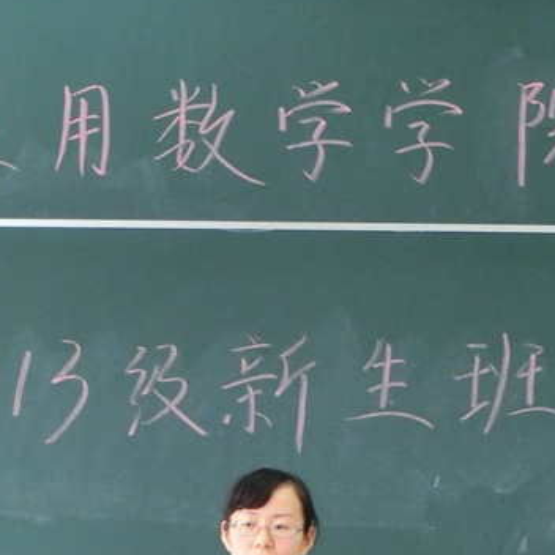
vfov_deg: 6.1
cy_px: 400
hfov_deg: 6.1
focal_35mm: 287
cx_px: 265
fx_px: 5206
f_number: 5.8
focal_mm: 25.5
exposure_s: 1/20
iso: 800
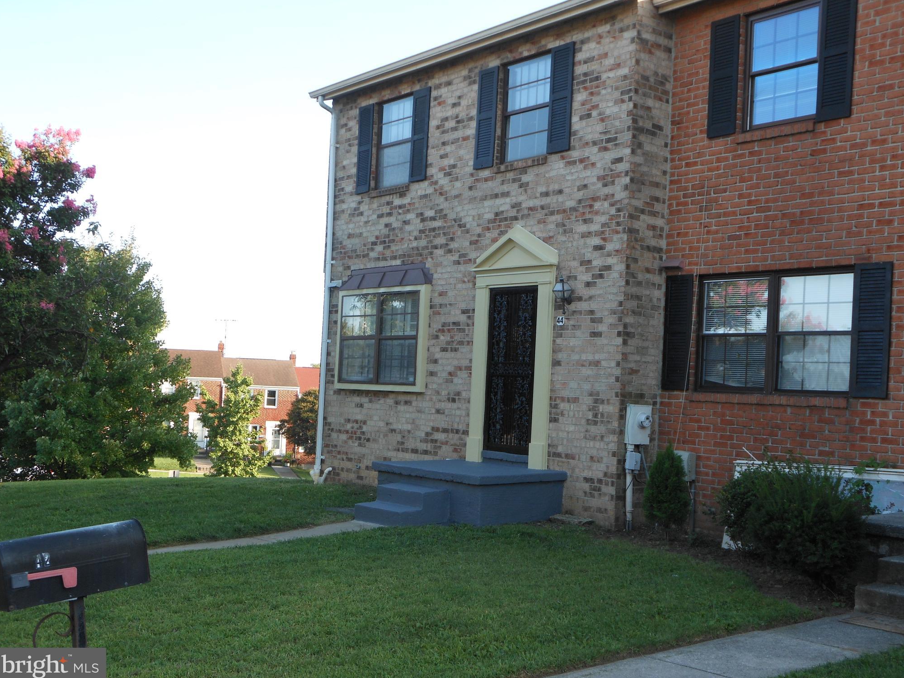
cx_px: 456
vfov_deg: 32.9
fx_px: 1149
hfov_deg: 42.9
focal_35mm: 44
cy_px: 338
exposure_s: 1/125
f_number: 3.8
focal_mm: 7.7
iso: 80
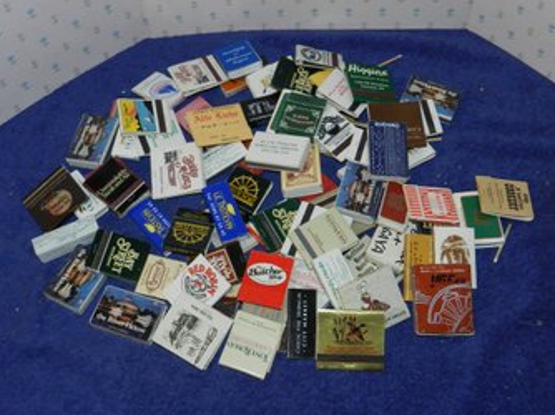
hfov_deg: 47.9
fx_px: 625
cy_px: 212
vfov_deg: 36.8
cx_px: 282
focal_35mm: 39
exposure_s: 1/30
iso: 200
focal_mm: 6.7
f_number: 4
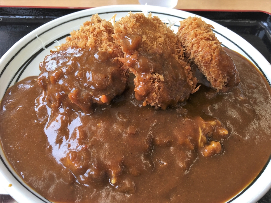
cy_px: 102
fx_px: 227
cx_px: 136
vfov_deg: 48.2
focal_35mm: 29
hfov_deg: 61.7
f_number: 2.2
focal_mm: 4.15
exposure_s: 1/60
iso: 25
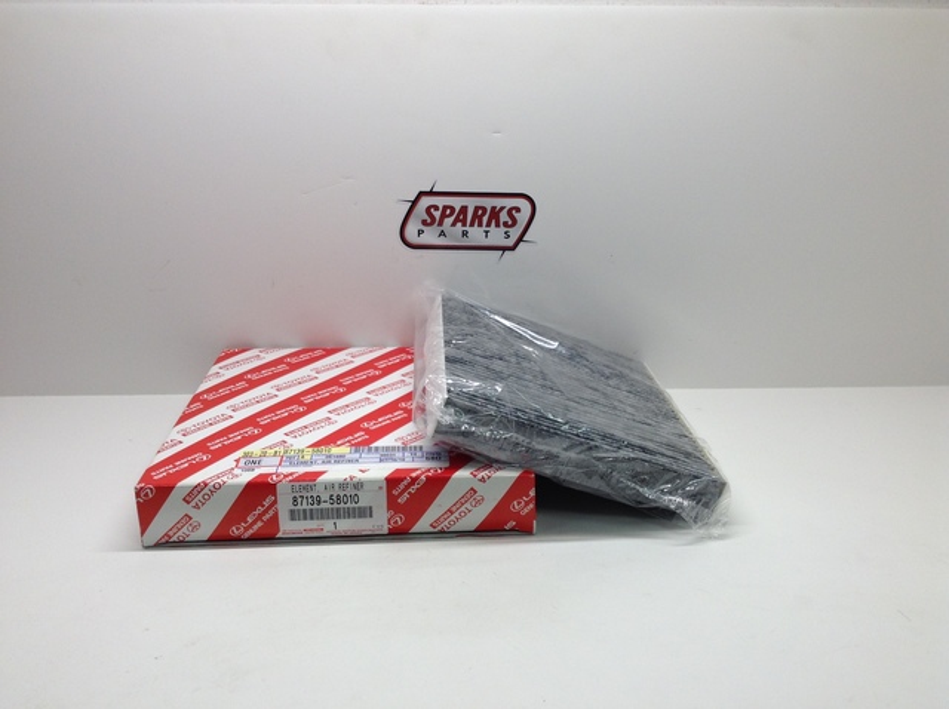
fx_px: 903
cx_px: 474
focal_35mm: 33
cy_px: 354
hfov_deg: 55.4
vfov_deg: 42.8
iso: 32
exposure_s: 1/33
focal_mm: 3.3
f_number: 2.4
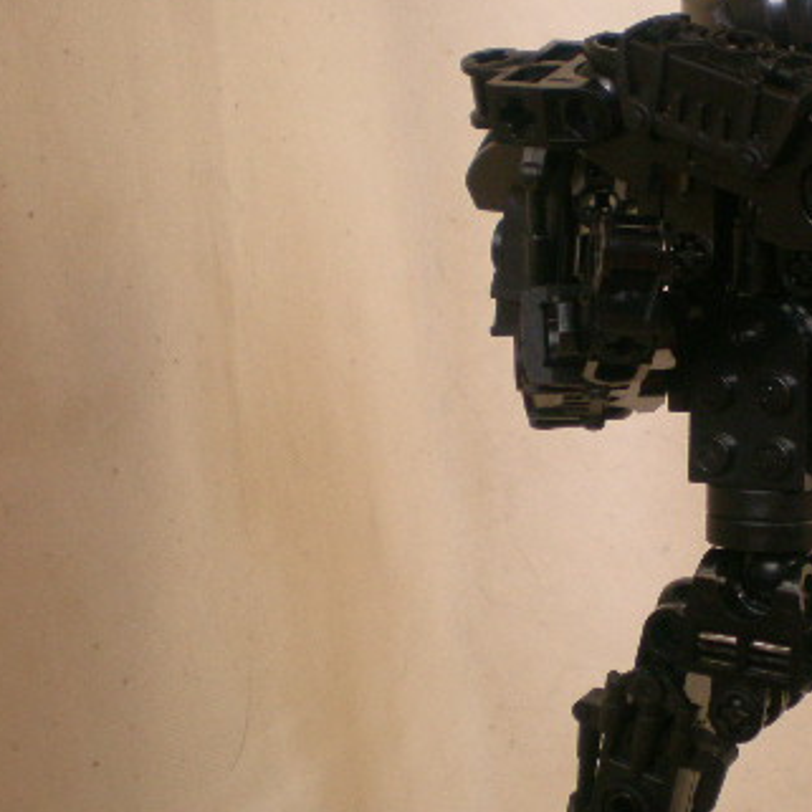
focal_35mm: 67
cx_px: 670
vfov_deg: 25.7
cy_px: 347
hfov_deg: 25.2
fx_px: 1778
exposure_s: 1/124
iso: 141
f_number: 3.1
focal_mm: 6.3
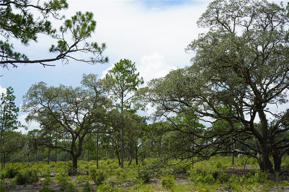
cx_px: 144
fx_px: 353
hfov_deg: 44.5
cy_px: 96
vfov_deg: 30.5
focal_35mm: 44
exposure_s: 1/160
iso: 100
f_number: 11
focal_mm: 44
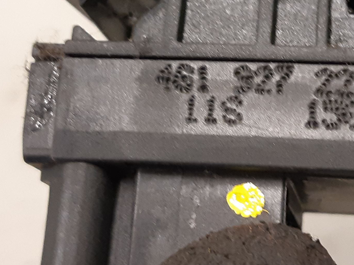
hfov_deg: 46.6
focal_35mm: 39
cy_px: 90
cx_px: 252
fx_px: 399
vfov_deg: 36.5
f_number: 1.7
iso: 200
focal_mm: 3.93
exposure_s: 1/33
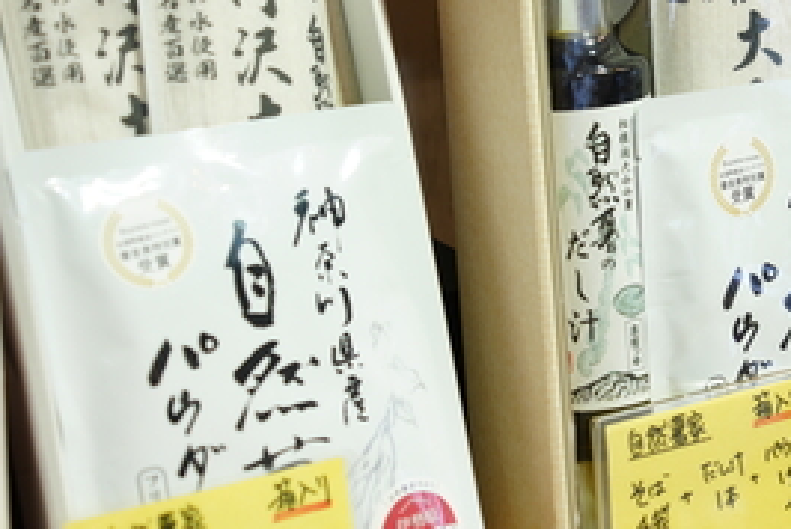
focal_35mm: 101
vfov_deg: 13.5
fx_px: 2222
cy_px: 123
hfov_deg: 19.9
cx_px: 681
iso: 125
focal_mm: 42
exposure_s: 1/50
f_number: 3.5
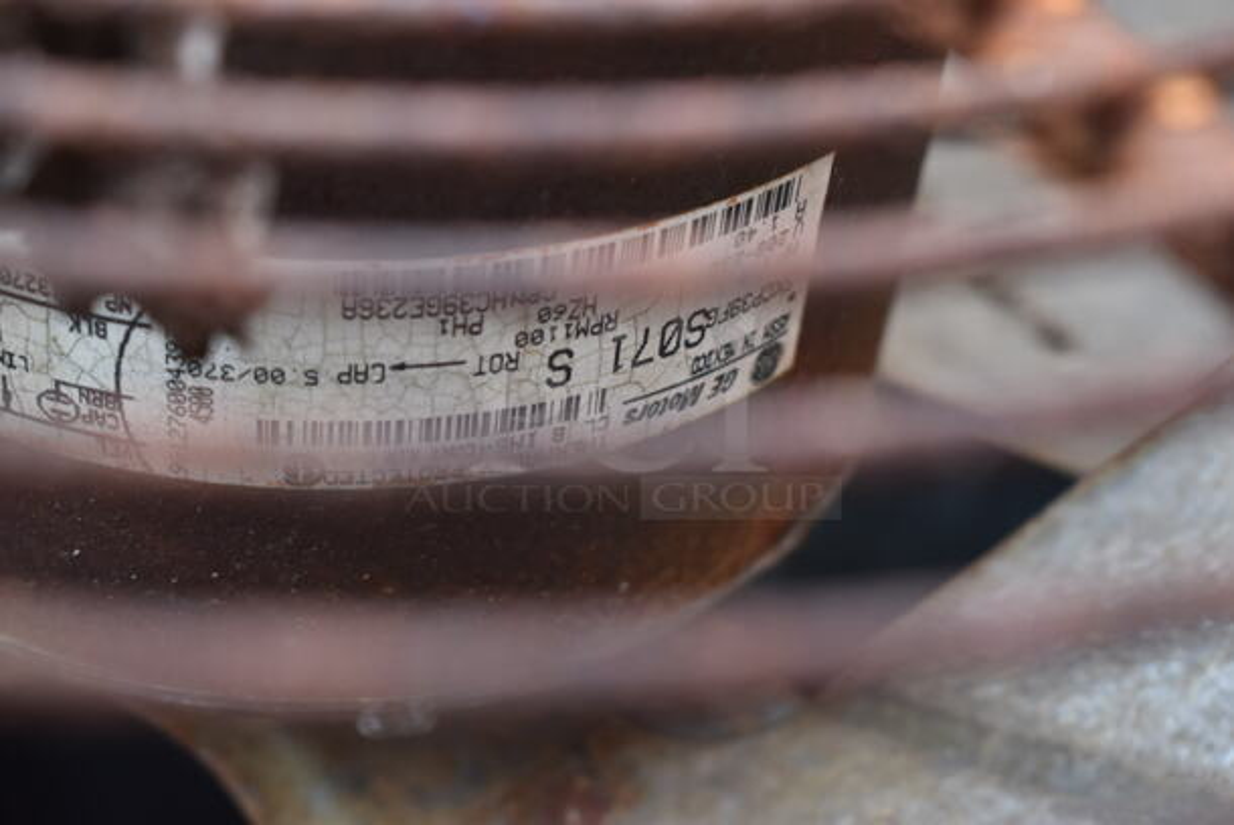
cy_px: 412
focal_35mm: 68
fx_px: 2316
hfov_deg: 29.8
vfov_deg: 20.2
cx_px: 617
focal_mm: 45
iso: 720
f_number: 5
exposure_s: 1/125
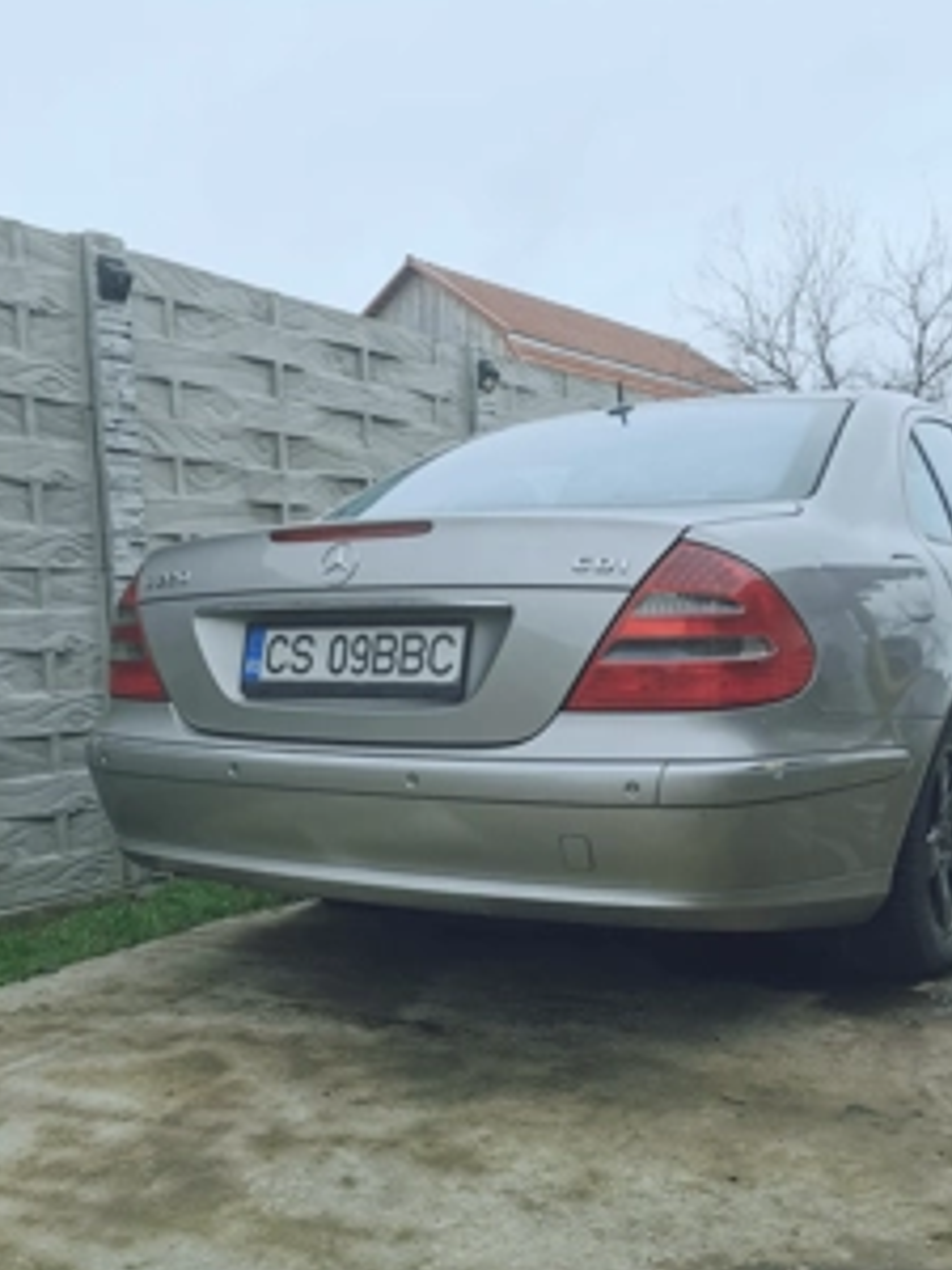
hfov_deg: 39.6
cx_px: 542
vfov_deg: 50.6
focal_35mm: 36
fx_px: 1320
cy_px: 821
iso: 50
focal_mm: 5.56
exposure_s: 1/568
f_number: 1.6
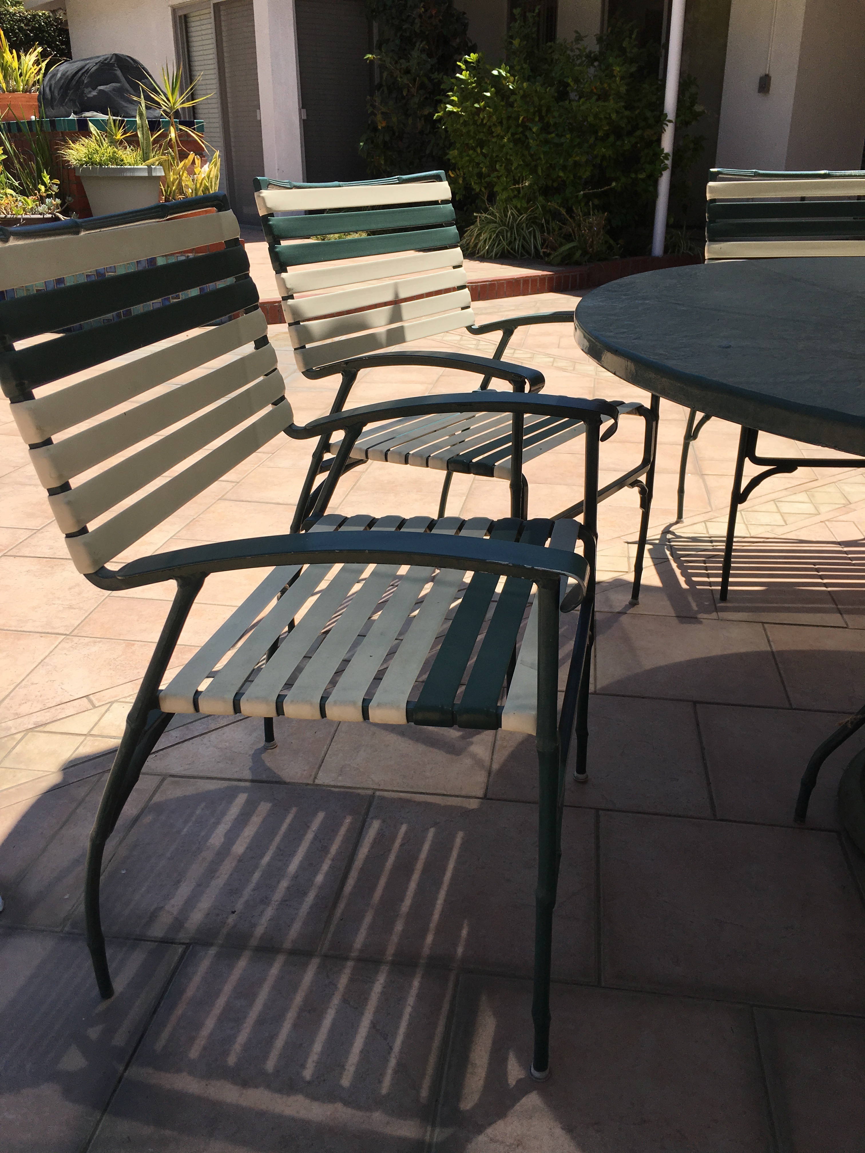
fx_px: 966
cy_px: 576
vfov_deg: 61.7
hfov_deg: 48.2
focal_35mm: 29
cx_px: 432
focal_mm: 4.15
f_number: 2.2
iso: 25
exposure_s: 1/1789
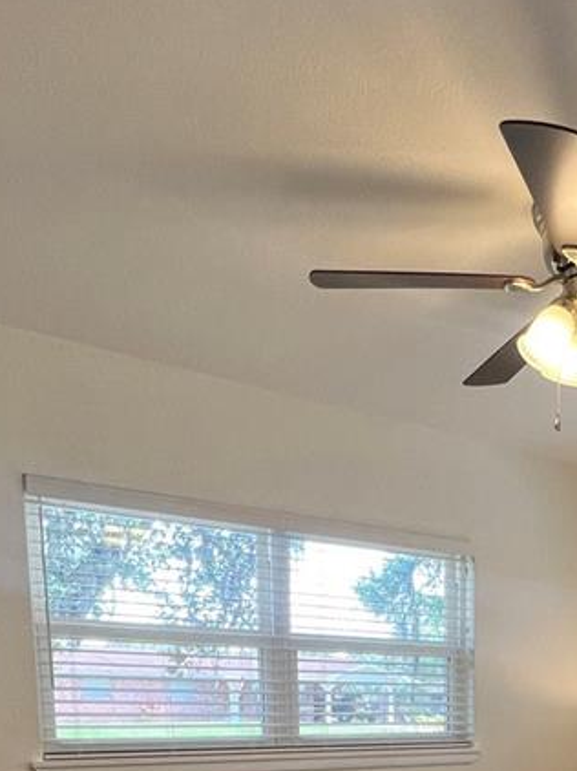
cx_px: 508
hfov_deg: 36.5
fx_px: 823
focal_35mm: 37
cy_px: 840
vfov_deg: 40.8
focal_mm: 1.57
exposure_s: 1/120
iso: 80
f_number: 1.8
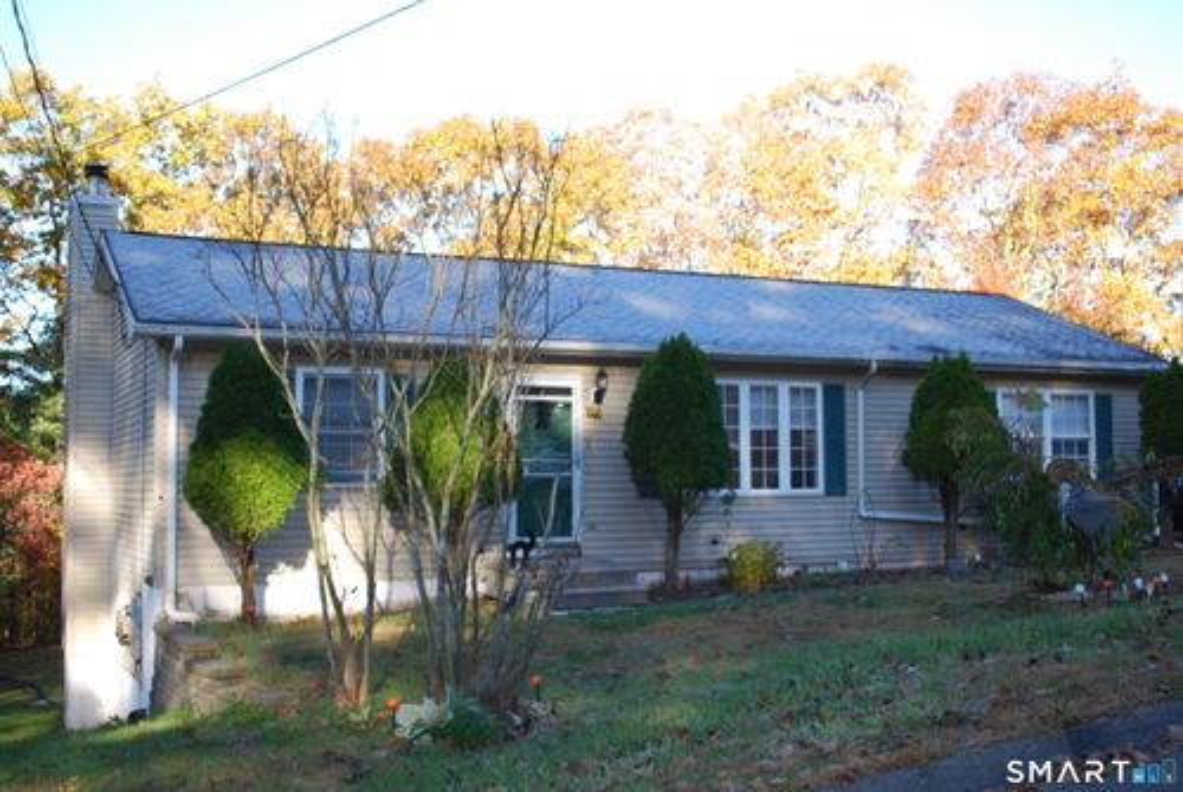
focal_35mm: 42
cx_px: 592
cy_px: 396
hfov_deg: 46.3
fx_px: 1382
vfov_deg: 32.0
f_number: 4.5
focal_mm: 28
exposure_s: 1/125
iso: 140
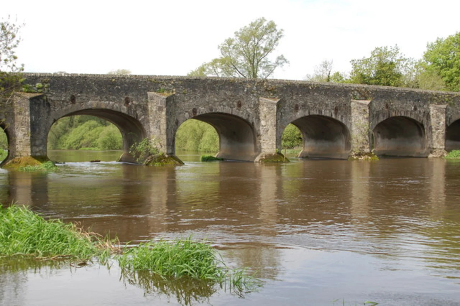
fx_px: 498
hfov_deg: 49.6
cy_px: 153
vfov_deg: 34.2
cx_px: 230
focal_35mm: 39
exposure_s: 1/200
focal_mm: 26
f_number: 8
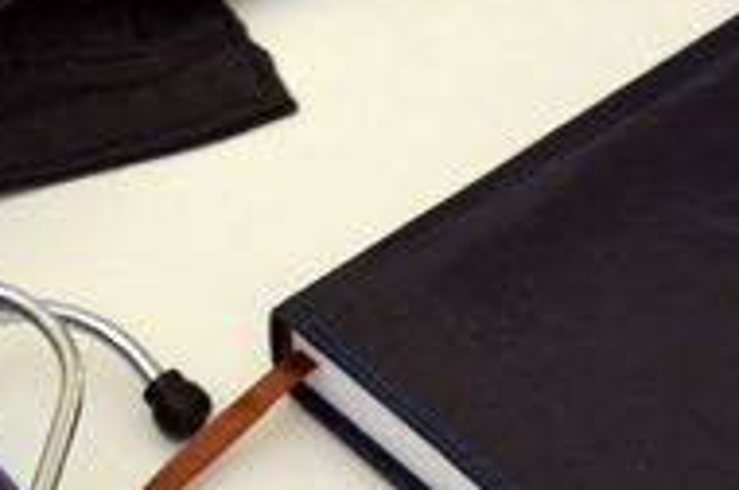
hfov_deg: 10.1
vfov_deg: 6.7
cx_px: 41
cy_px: 506
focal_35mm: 203
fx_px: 4160
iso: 400
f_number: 5
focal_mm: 38
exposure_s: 1/50
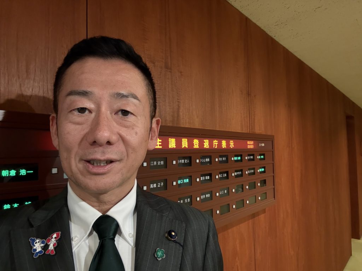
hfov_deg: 73.9
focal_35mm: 23
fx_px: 241
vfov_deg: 58.9
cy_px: 136
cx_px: 181
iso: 400
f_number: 1.9
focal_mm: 2.69
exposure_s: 1/30
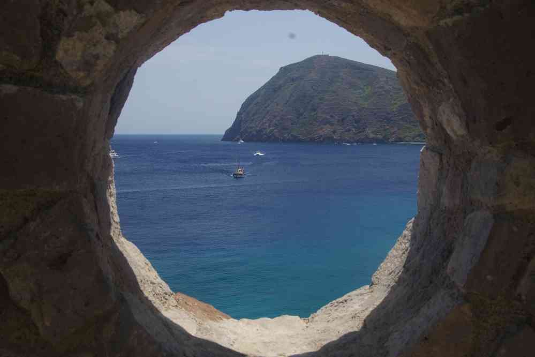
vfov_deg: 31.2
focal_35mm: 43
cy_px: 178
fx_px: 639
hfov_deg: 45.4
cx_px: 268
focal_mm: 29.4
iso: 200
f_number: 11
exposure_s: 1/100
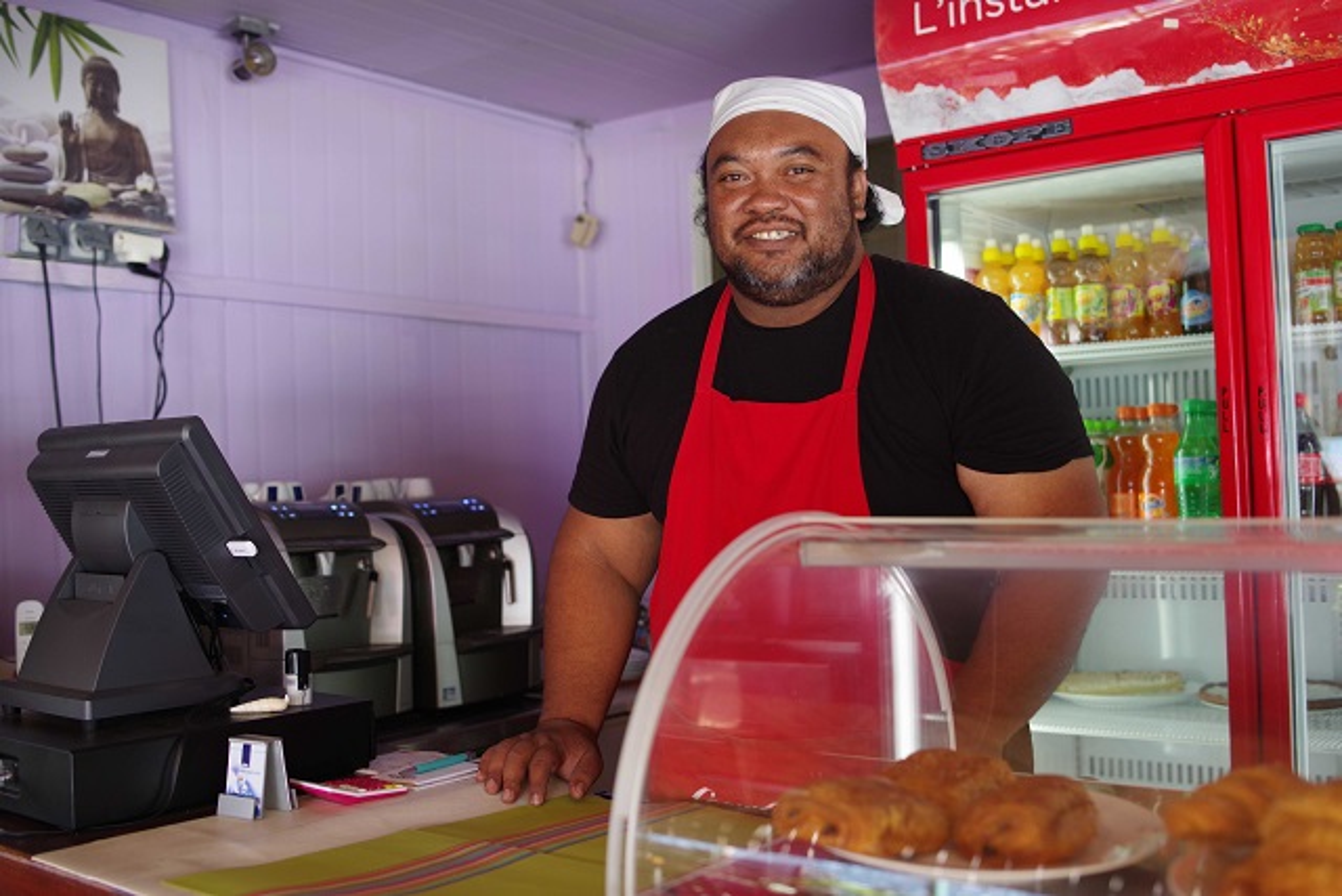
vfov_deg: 33.4
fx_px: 1491
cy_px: 448
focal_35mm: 40
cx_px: 671
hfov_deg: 48.4
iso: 800
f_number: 2.5
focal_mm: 40
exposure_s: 1/100
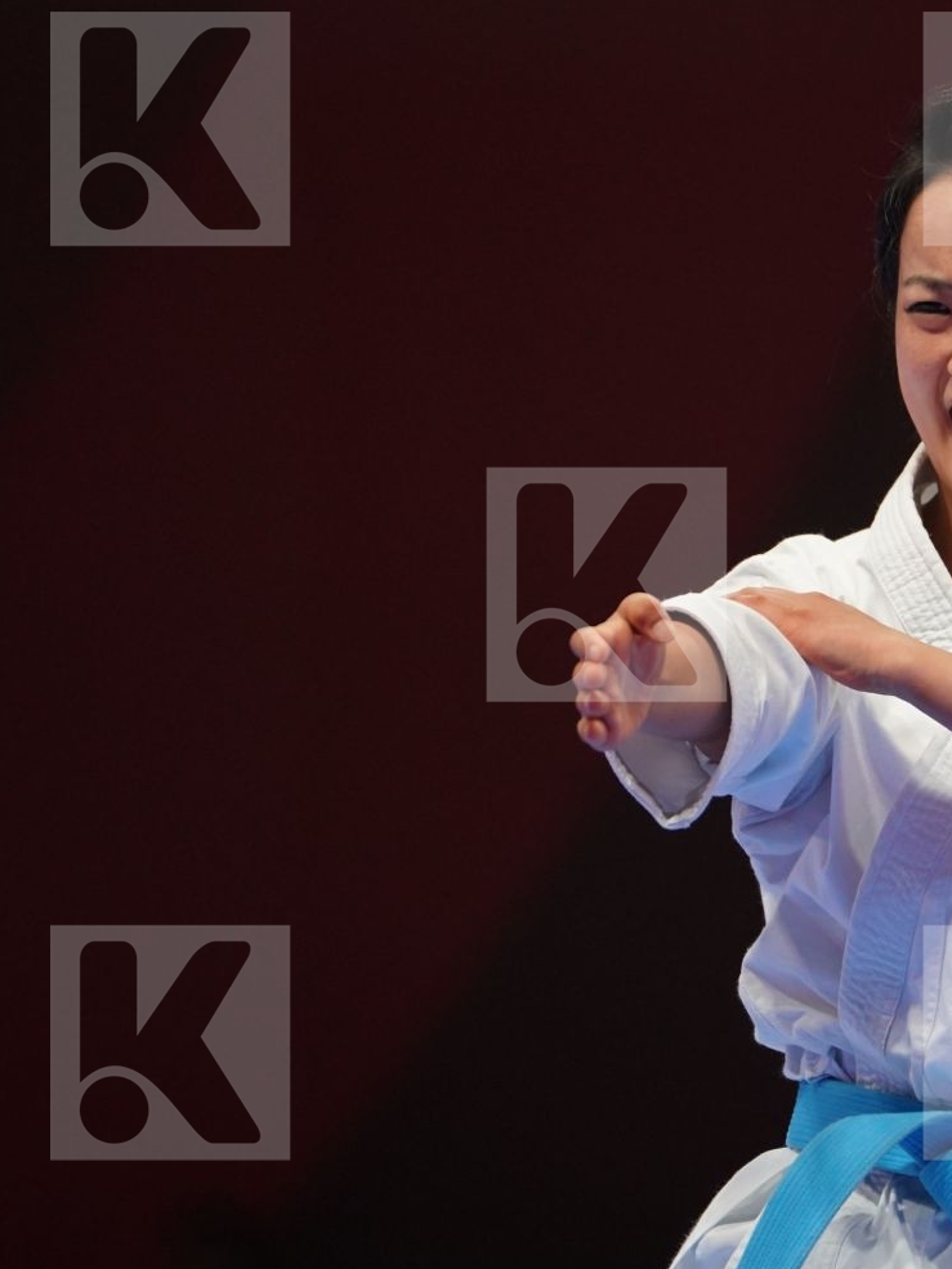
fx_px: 18037
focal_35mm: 492
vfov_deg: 4.0
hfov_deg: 3.0
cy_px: 585
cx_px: 1043
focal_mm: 280
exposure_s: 1/500
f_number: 4
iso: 1600
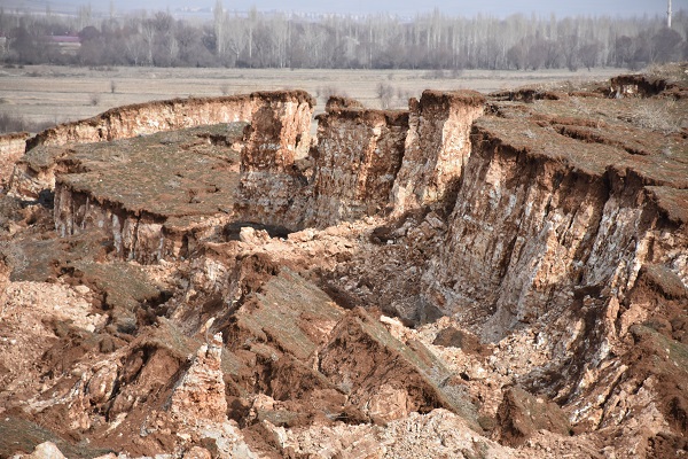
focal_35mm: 210
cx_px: 344
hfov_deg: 9.8
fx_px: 4013
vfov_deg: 6.5
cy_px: 230
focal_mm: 140
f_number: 6.3
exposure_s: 1/2500
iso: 800
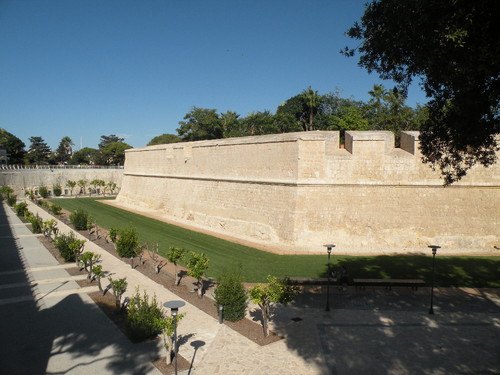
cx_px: 250
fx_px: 390
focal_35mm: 27
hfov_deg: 65.3
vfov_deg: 51.4
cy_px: 188
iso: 64
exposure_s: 1/910
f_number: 4.5
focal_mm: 4.7
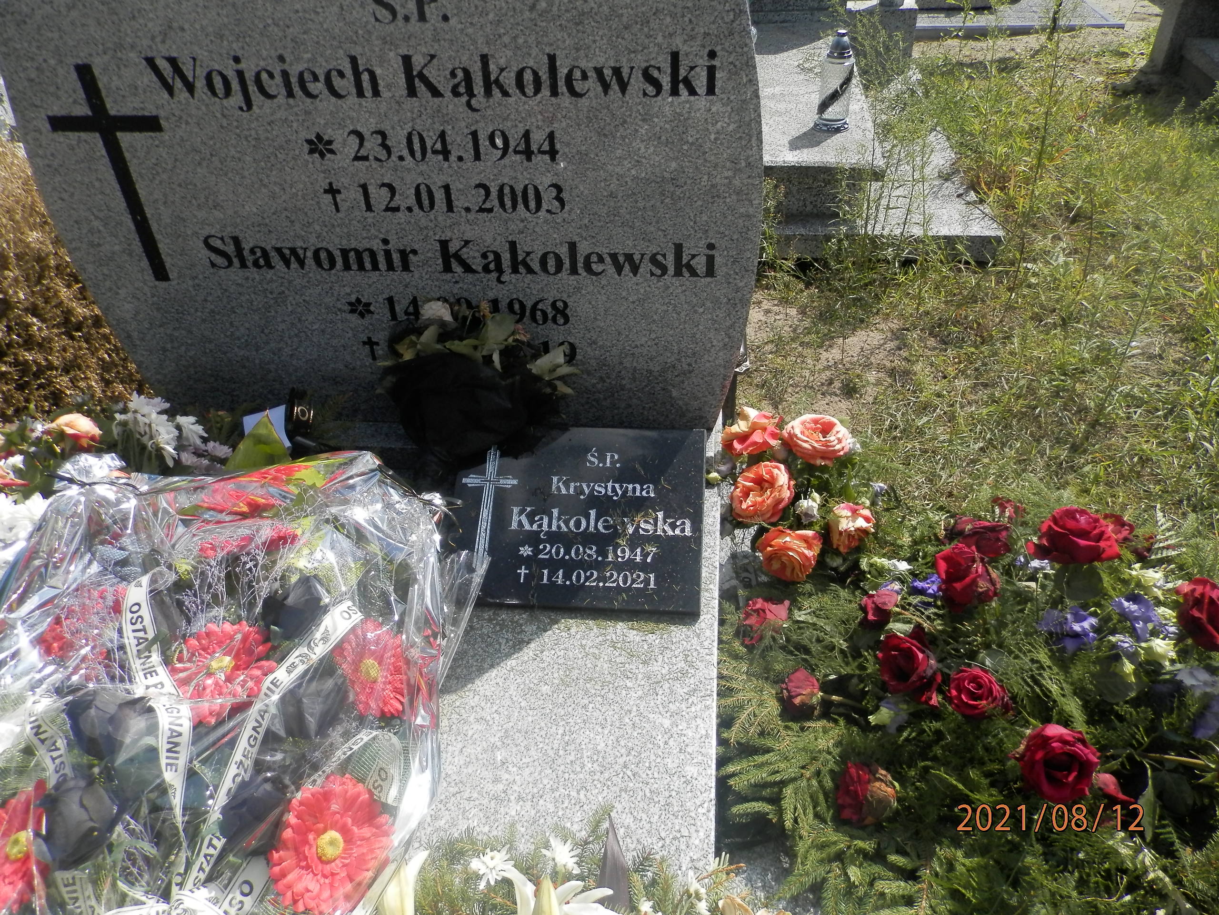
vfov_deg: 54.9
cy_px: 458
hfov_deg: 69.4
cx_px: 610
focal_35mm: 25
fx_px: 880
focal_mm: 4.5
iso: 125
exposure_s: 1/200
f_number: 8.7
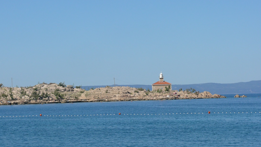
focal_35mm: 126
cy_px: 87
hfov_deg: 17.0
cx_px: 130
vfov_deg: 9.6
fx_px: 872
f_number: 7.1
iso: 100
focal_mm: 24.3
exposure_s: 1/500
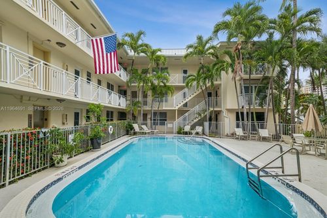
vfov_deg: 73.7
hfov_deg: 96.8
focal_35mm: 16
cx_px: 164
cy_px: 109
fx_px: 145
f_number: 10
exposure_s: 1/40
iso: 200
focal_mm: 16
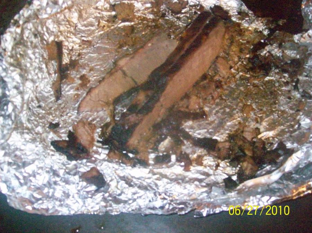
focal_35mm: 36
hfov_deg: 51.4
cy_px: 116
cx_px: 156
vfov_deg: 39.6
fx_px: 324
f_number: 2.7
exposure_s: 1/128
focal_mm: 6
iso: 800
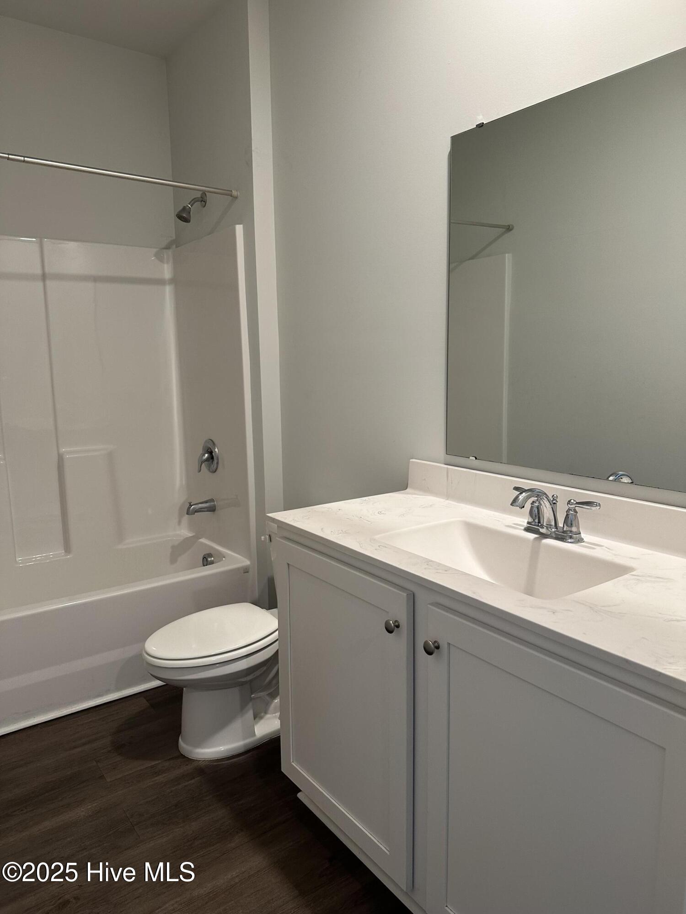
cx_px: 343
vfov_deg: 71.6
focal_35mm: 24
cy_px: 457
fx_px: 634
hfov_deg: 56.8
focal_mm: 6.86
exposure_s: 1/60
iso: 160
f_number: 1.78
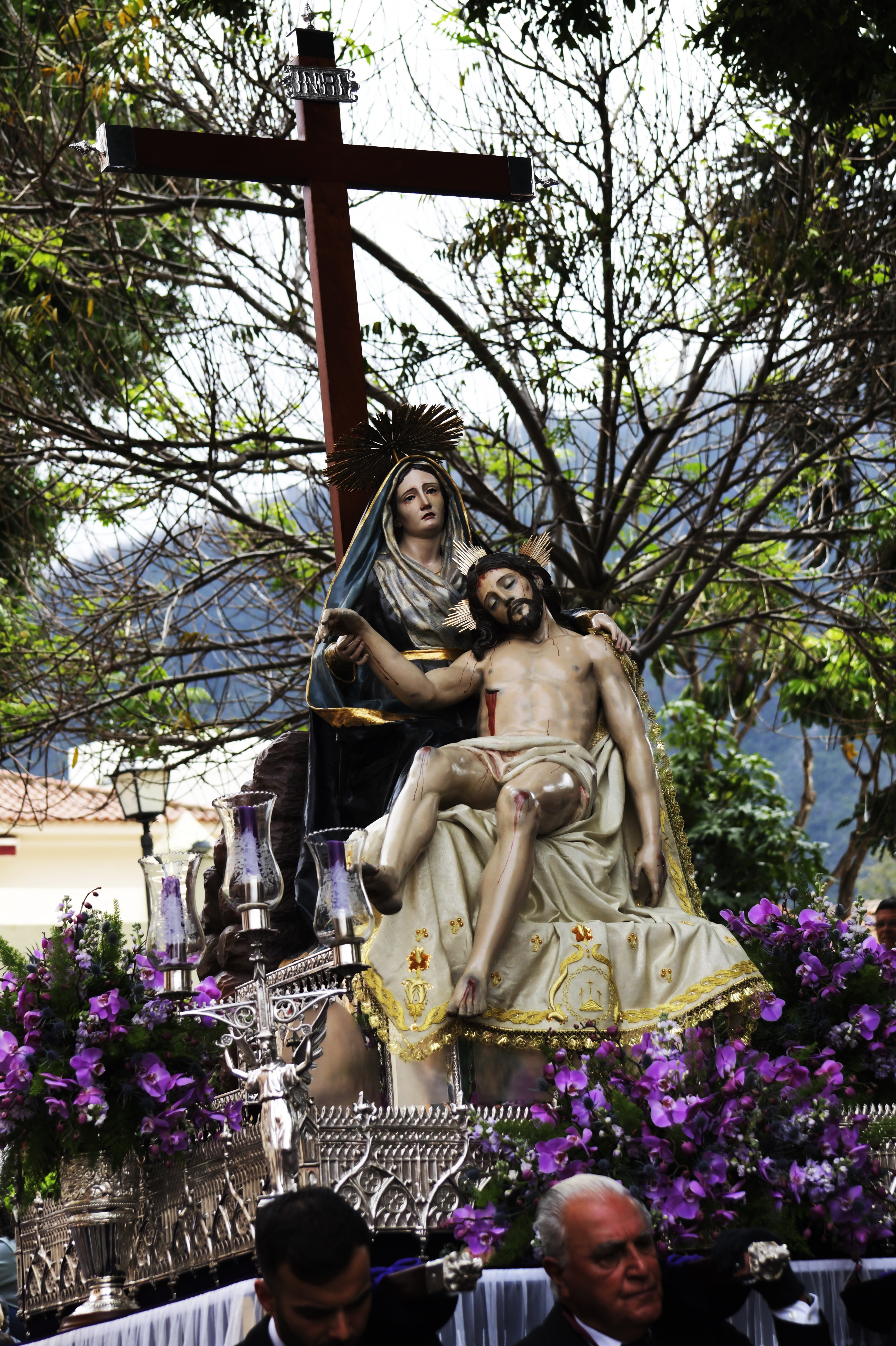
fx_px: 3812
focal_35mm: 102
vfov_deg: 20.0
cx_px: 448
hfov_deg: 13.4
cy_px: 673
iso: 400
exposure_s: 1/640
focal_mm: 68
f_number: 5.6
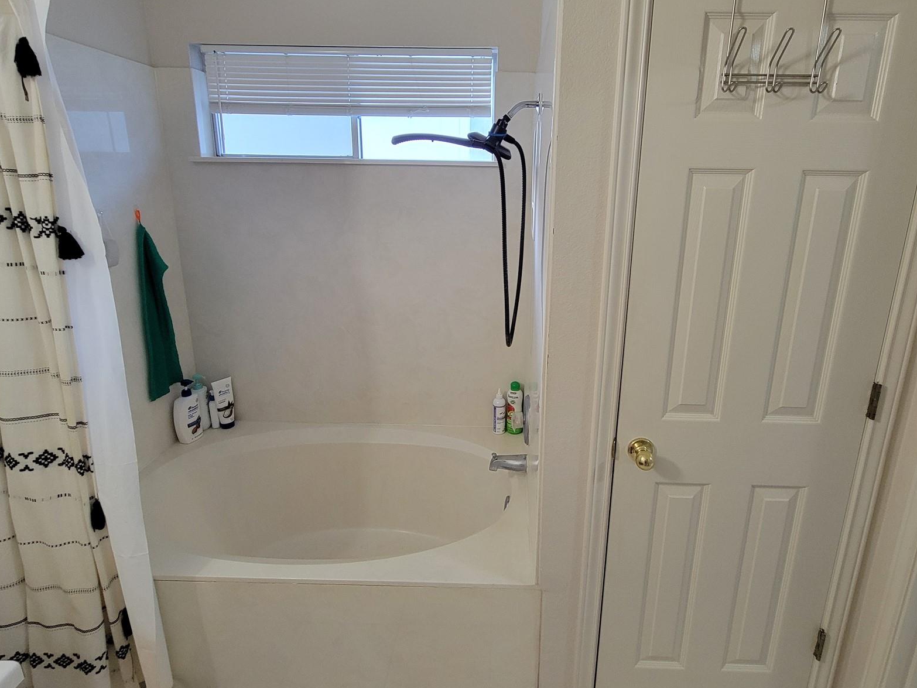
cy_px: 297
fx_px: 450
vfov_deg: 74.4
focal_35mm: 17
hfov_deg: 90.8
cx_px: 502
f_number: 2.2
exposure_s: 1/60
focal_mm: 2.2
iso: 400
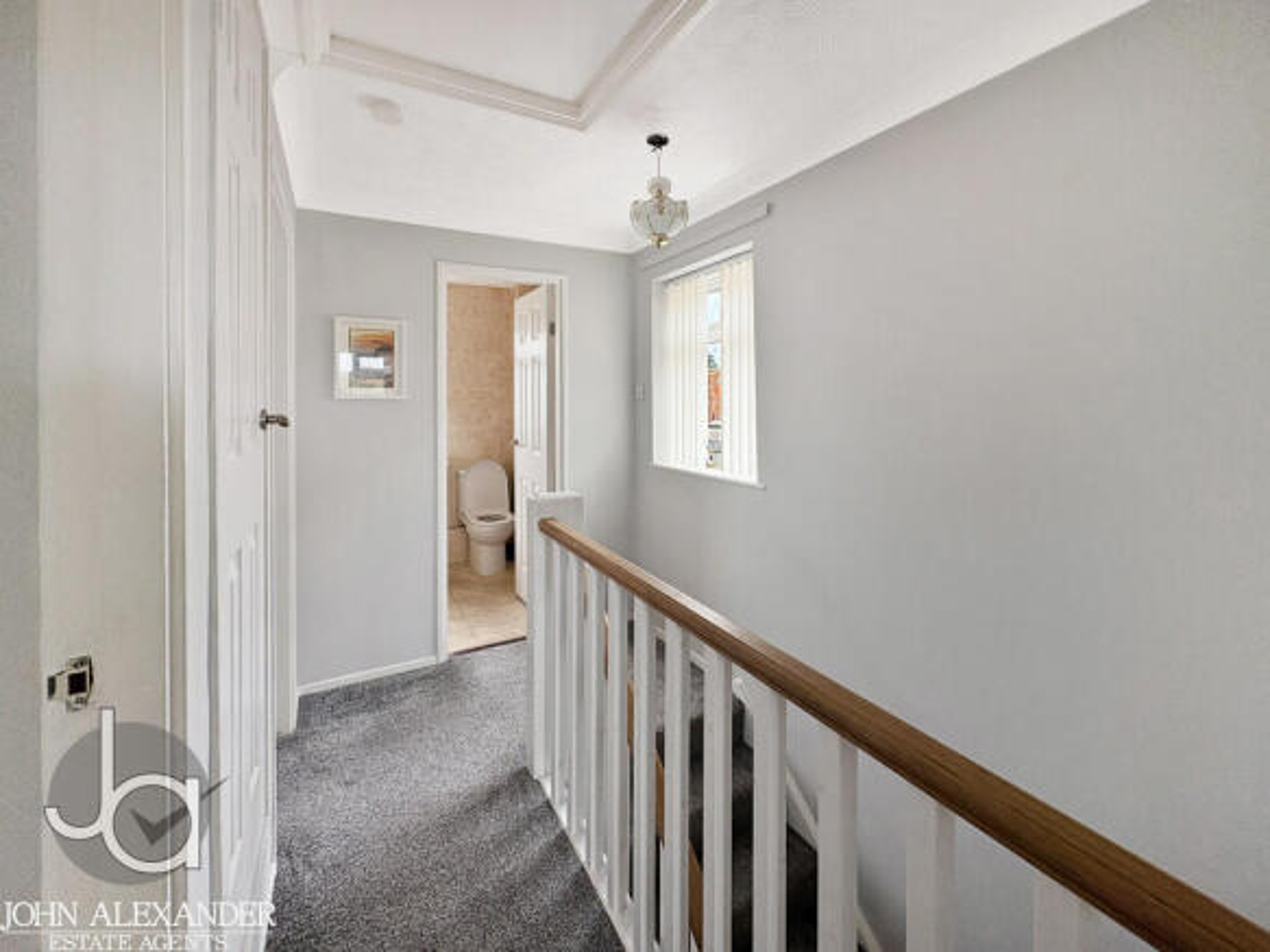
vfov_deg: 85.7
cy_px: 476
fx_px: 514
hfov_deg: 102.1
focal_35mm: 14
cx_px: 635
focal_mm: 2.22
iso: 160
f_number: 2.2
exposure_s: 1/99
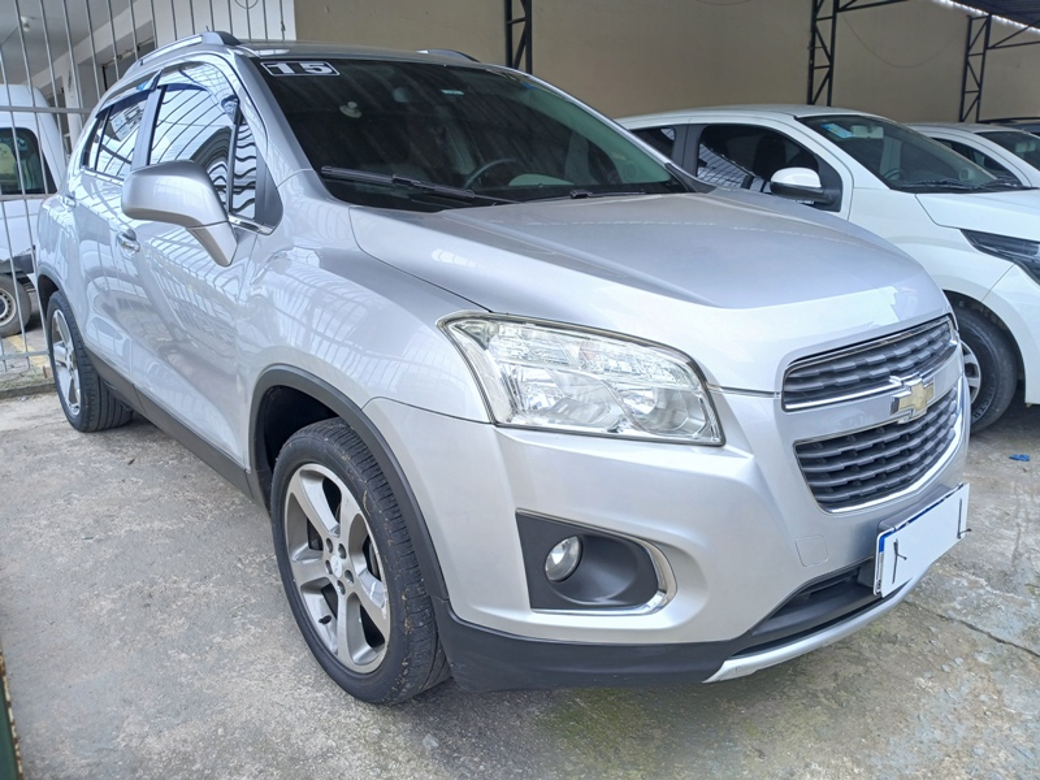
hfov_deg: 67.3
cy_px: 390
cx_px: 520
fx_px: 781
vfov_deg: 53.1
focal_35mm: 26
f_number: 1.8
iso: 20
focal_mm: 3.98
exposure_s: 1/120
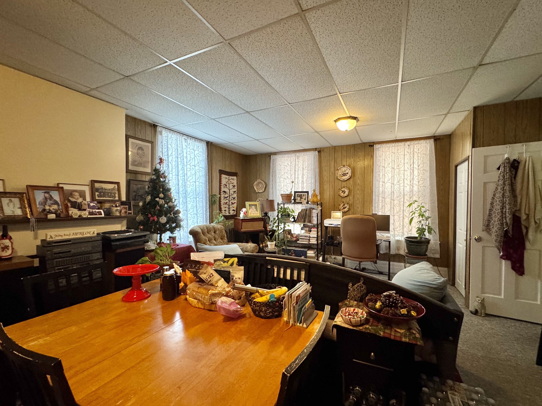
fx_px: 235
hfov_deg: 98.1
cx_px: 280
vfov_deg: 81.7
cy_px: 209
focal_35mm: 15
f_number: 2.2
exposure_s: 1/60
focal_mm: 2.22
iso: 400
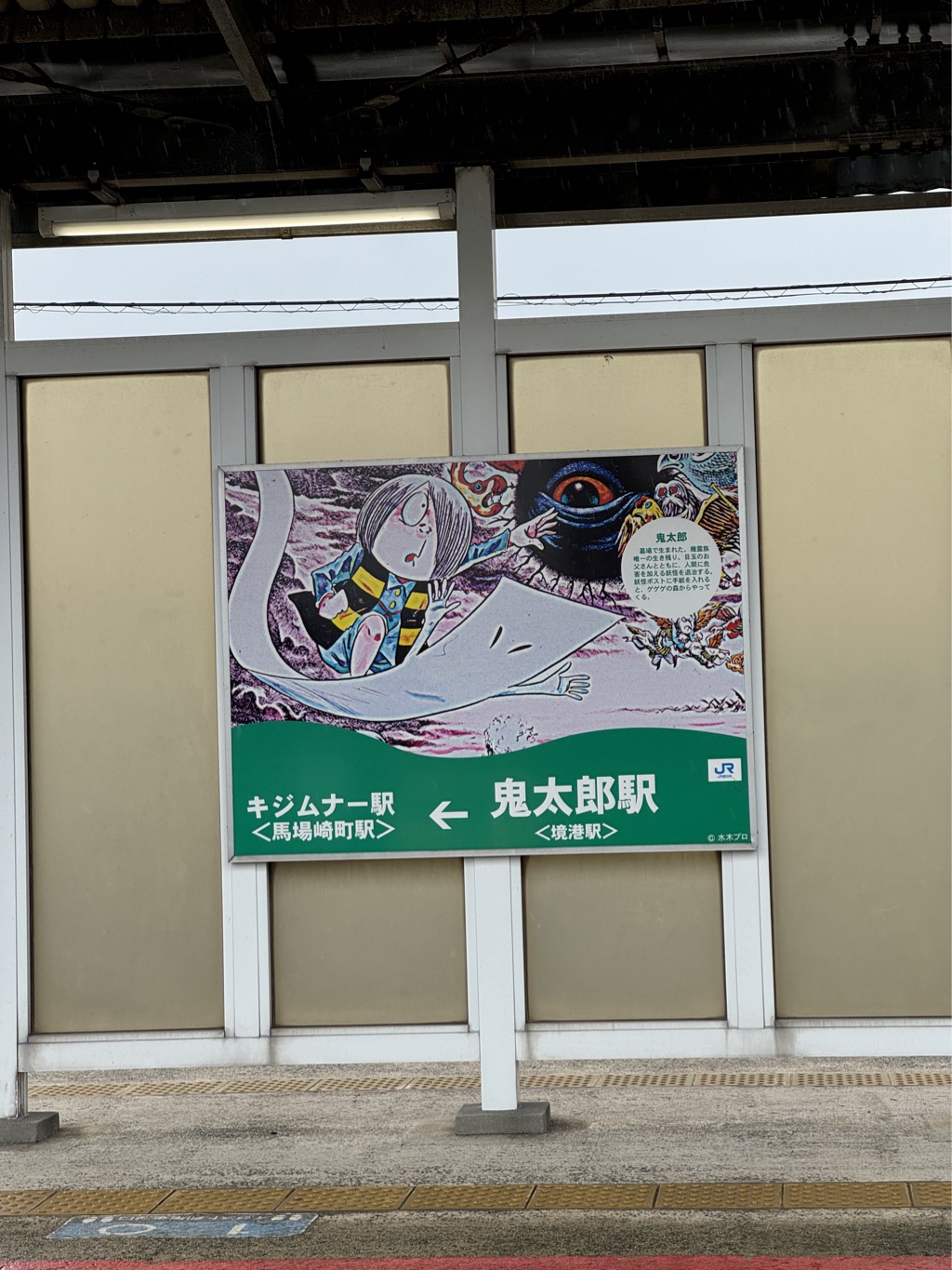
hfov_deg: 19.1
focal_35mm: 77
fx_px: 2823
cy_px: 635
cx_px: 476
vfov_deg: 25.3
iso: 25
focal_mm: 9
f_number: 2.8
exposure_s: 1/267
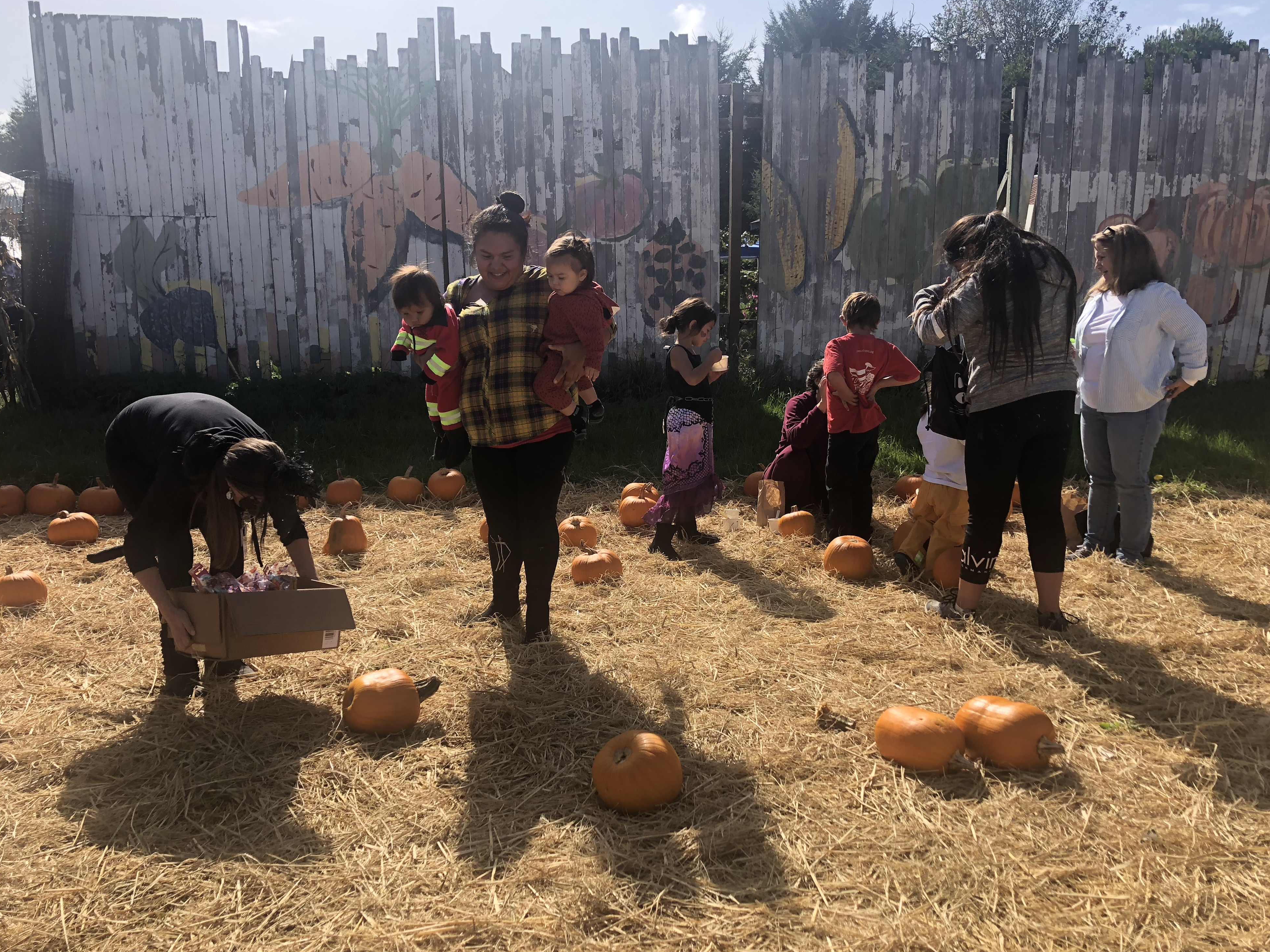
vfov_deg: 48.2
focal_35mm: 29
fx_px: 1064
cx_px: 628
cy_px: 468
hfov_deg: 61.7
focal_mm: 3.99
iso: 20
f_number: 1.8
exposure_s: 1/1412
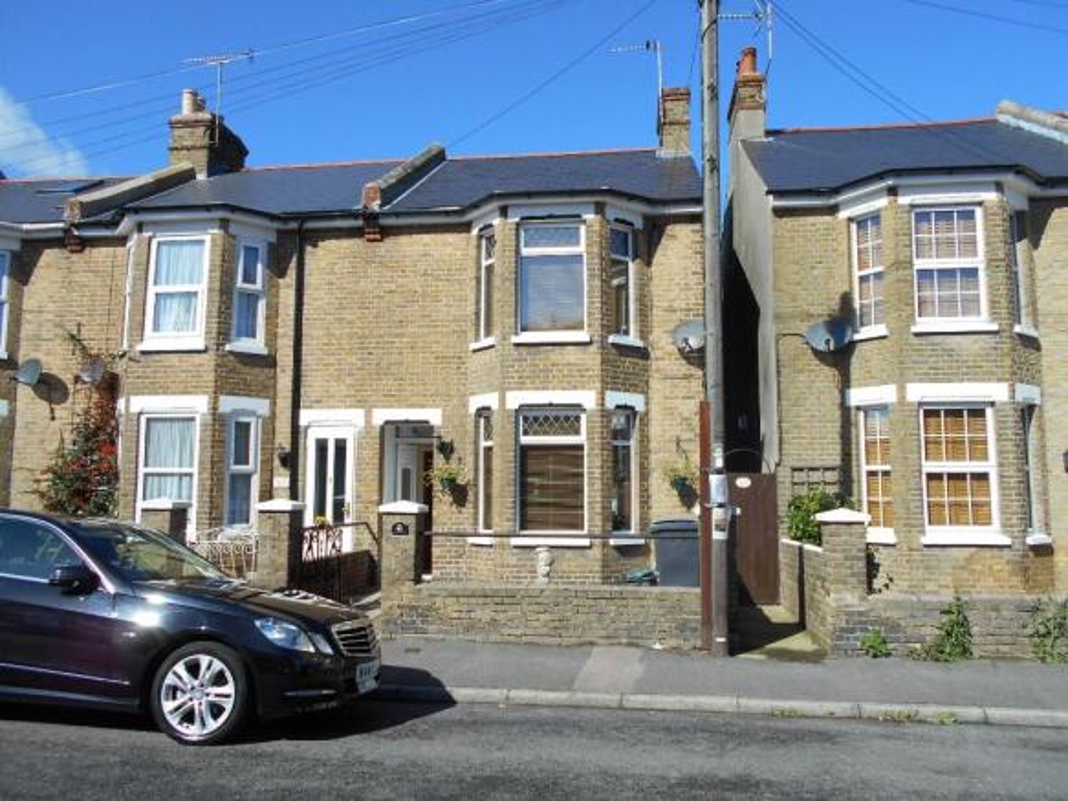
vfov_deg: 53.0
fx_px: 802
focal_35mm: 26
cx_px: 534
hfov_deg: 67.3
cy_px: 400
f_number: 3.2
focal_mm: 4.6
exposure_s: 1/1250
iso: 80
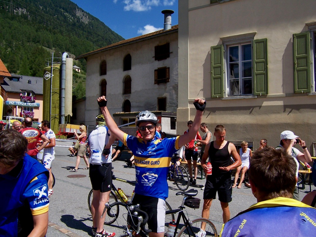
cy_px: 118
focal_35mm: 33
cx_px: 158
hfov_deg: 55.4
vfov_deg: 42.9
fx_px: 301
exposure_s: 1/1000
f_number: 4
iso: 80
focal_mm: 5.5
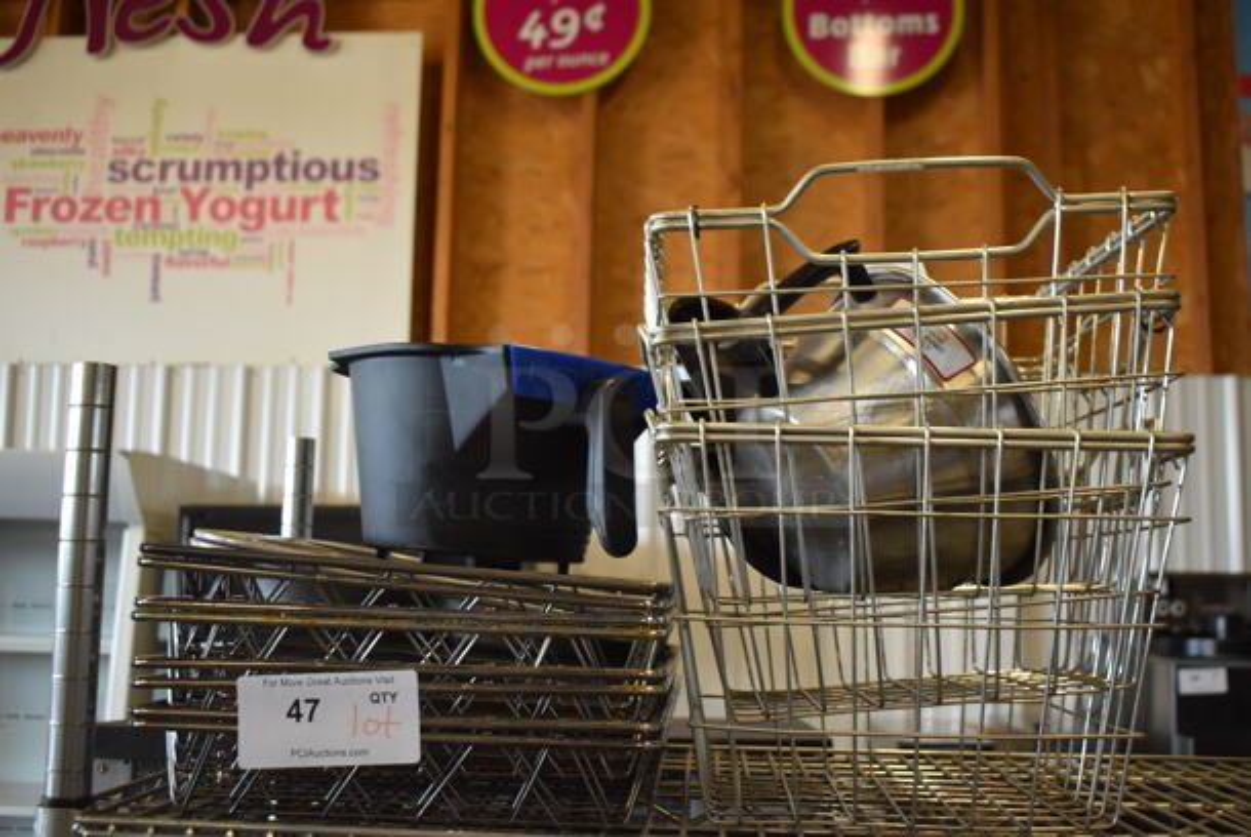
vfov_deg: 33.1
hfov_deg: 47.9
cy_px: 418
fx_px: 1409
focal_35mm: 40
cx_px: 626
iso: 900
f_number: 4
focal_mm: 27
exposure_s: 1/125
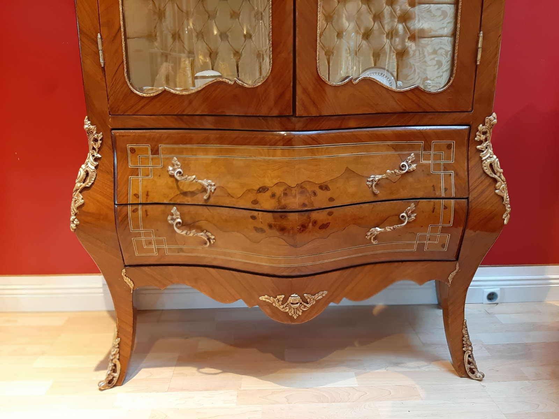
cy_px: 210
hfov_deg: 67.3
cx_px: 280
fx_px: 420
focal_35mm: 26
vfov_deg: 53.1
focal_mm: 3.9
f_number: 1.7
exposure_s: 1/24
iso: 80
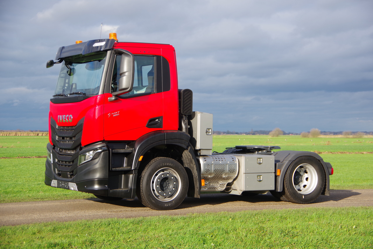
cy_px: 124
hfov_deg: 25.7
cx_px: 186
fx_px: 819
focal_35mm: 79
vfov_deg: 17.3
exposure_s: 1/500
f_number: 5
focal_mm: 53
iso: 200
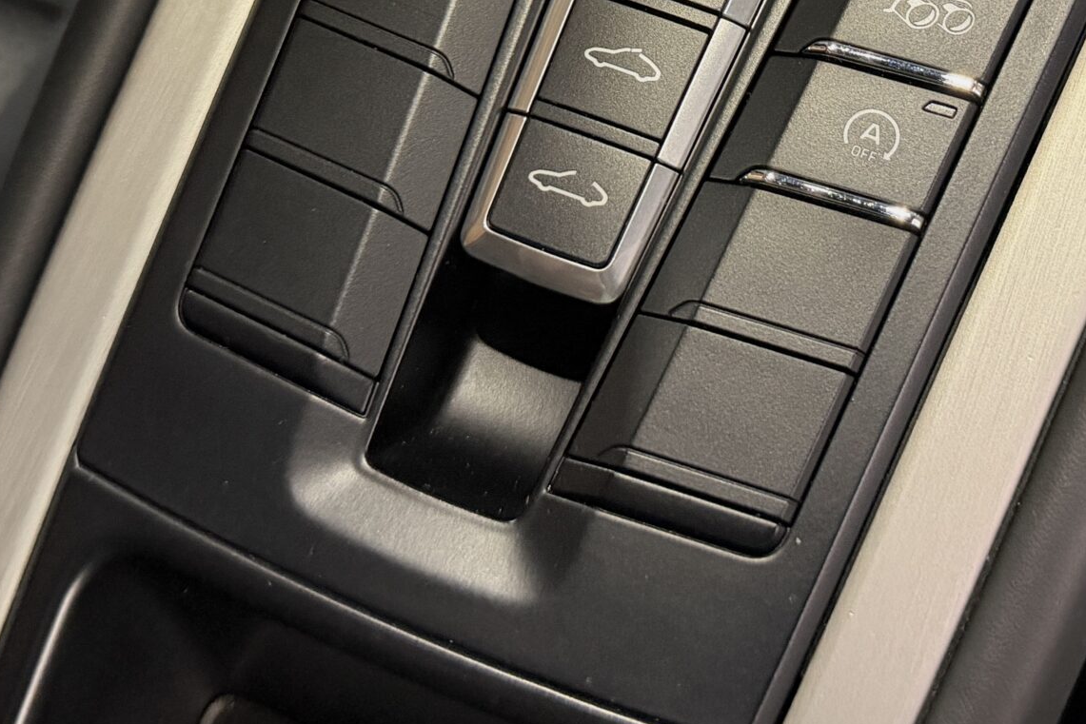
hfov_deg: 35.4
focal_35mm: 56
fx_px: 1689
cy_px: -1
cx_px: 691
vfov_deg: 23.2
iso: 800
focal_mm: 6.76
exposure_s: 1/33
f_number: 1.78
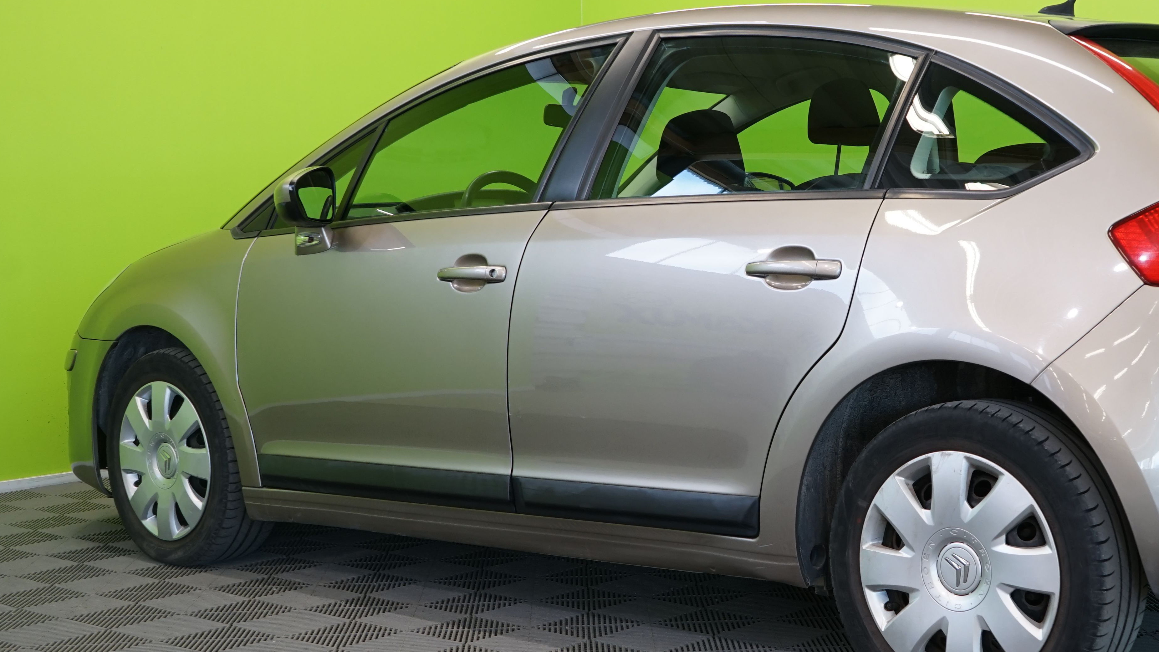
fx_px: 1721
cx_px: 784
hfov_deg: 36.8
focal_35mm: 56
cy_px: 327
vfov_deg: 21.4
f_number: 6.3
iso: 500
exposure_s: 1/30
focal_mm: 33
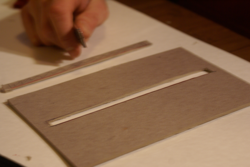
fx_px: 626
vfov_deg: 15.2
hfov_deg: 22.6
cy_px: 84
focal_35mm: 90
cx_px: 125
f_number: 5.6
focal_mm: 60
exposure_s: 1/30
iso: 400
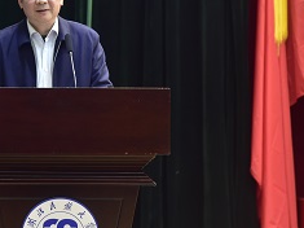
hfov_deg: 6.7
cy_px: 40
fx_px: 2589
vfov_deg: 5.0
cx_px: 47
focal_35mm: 295
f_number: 4
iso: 1250
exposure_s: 1/50
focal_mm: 120
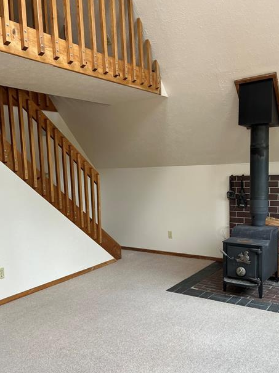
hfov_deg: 42.8
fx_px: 355
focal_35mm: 33
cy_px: 211
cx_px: 157
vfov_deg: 55.2
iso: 50
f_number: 1.6
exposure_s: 1/122
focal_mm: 5.1
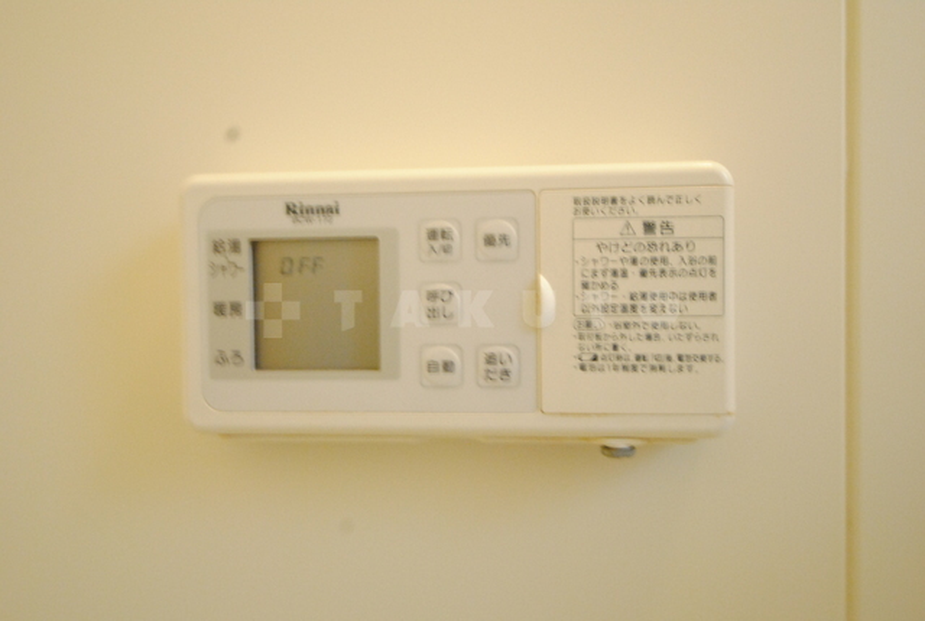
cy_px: 310
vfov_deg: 59.8
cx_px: 462
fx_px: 541
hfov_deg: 81.1
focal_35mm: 21
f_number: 5.3
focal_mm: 14
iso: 1600
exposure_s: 1/10
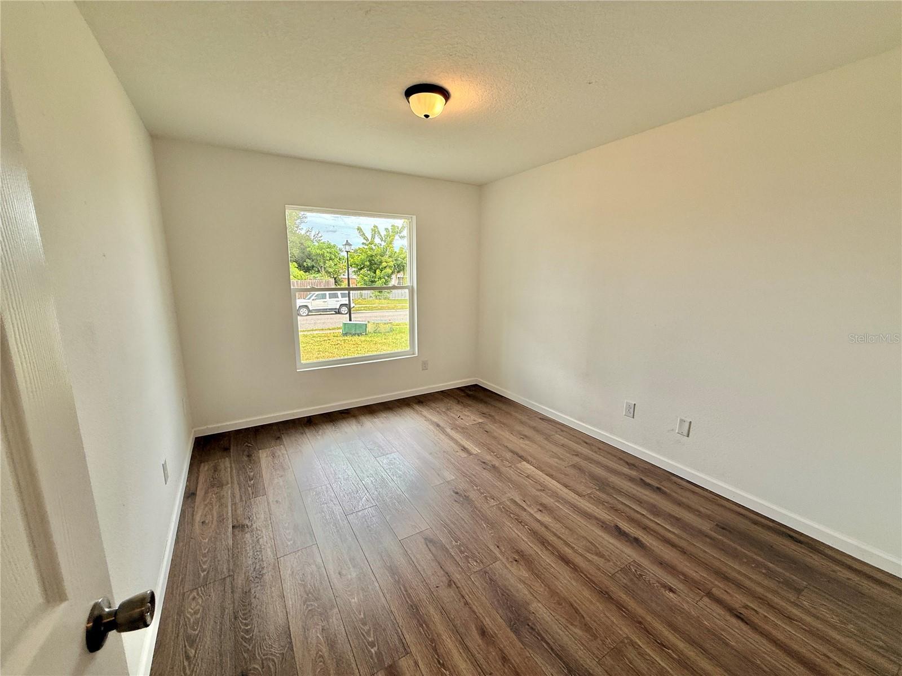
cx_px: 451
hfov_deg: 102.1
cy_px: 338
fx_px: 365
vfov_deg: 85.7
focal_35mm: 14
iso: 64
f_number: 2.2
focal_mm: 2.22
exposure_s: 1/135
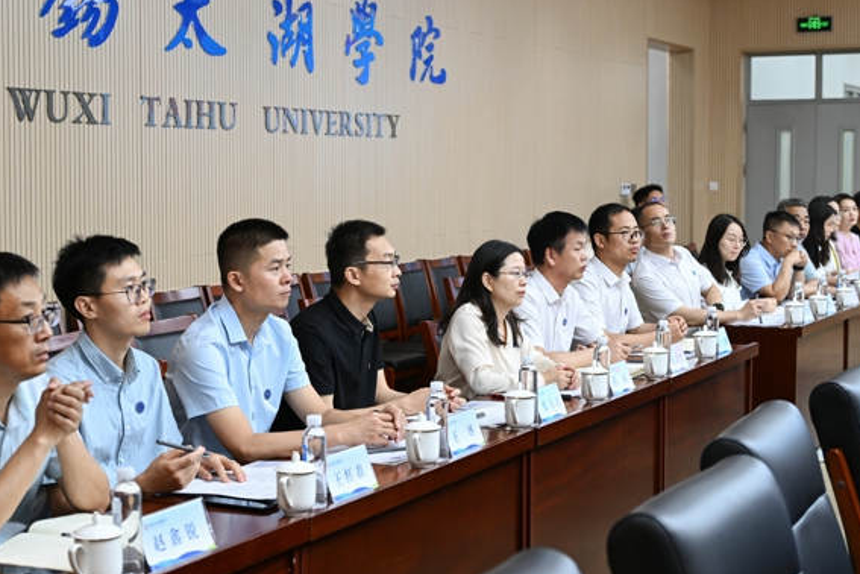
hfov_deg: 33.4
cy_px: 254
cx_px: 391
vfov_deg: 22.6
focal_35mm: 60
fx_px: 1433
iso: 1100
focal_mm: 50
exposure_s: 1/200
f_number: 4
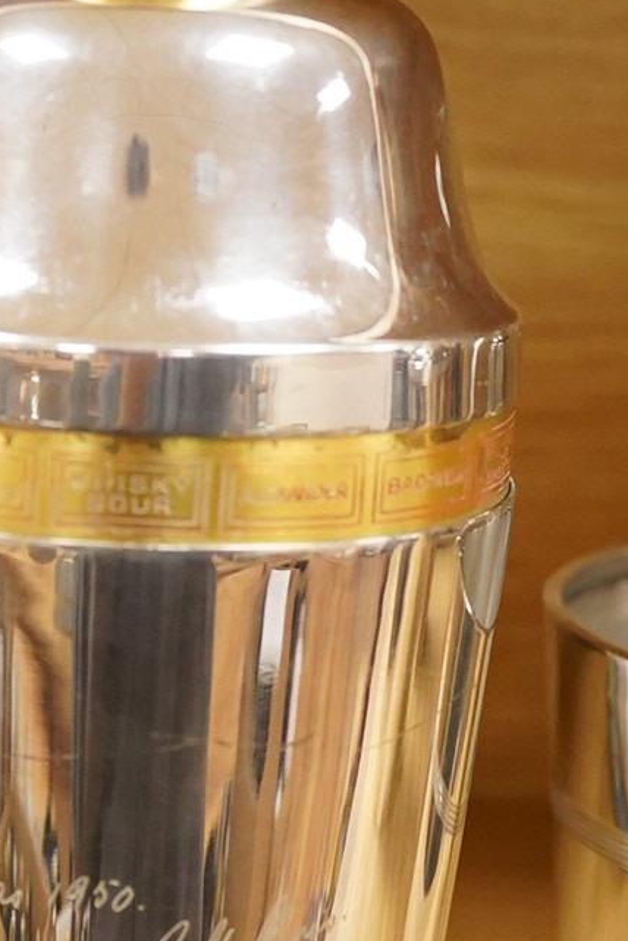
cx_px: 88
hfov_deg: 9.9
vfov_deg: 14.8
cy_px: 629
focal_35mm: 138
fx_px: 3611
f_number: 5.6
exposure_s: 1/250
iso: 2500
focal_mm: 30
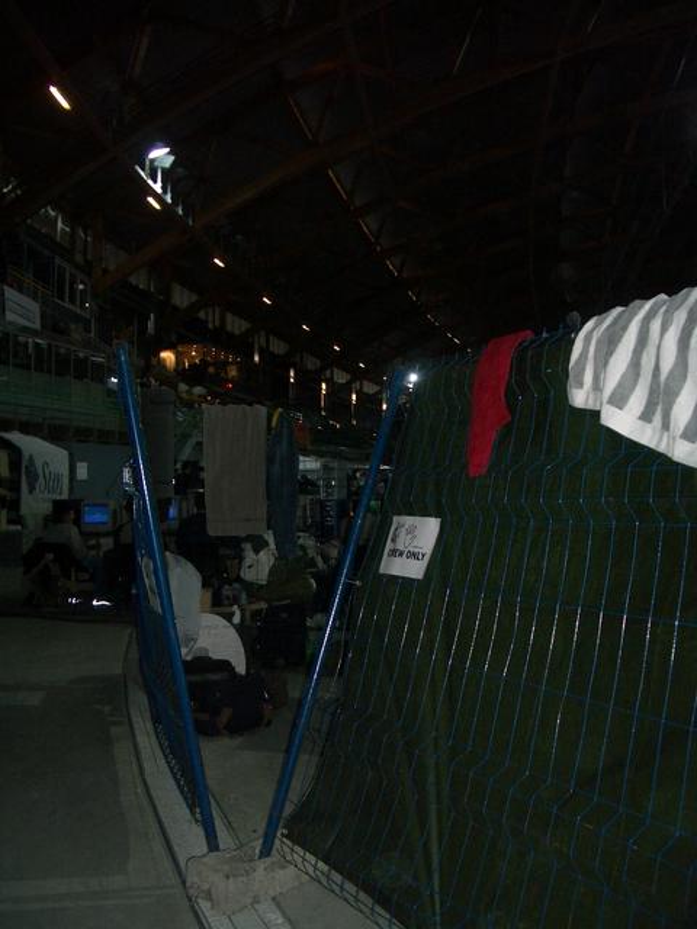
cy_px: 464
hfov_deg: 40.7
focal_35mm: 35
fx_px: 940
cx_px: 348
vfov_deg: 52.6
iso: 100
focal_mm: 5.8
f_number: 2.6
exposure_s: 1/60
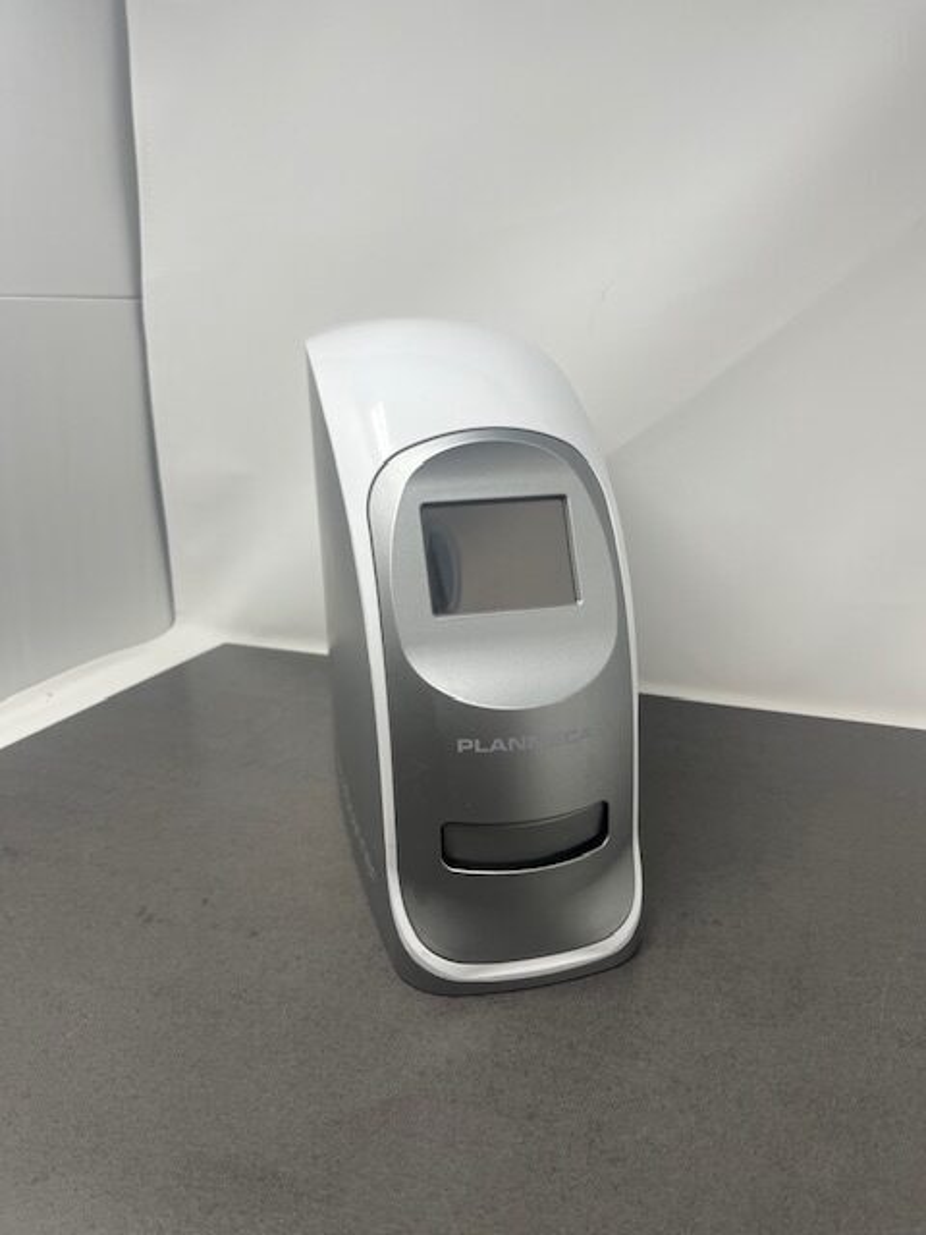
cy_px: 618
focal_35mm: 26
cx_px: 463
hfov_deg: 53.1
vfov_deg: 67.3
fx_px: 927
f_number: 1.6
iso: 32
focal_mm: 5.1
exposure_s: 1/140
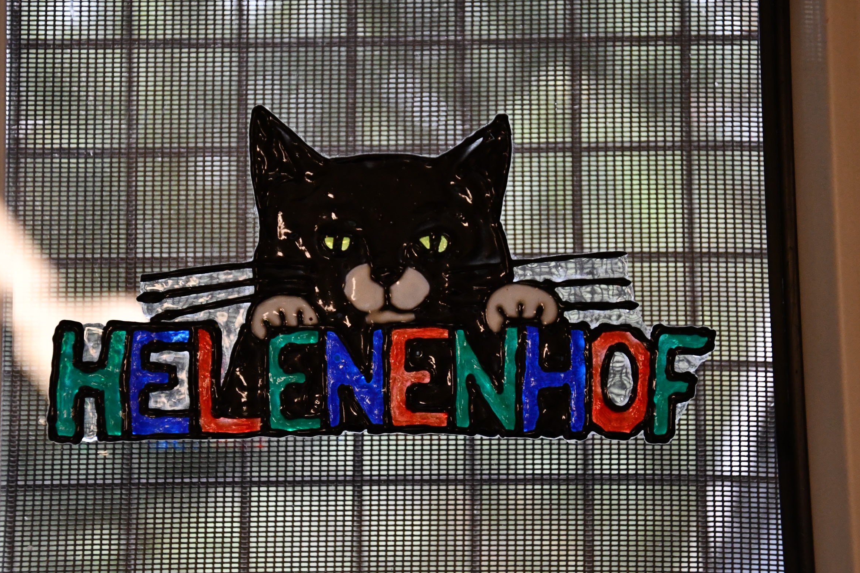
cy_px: 280
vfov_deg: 10.9
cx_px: 402
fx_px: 3010
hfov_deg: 16.3
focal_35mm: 126
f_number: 5.3
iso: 3200
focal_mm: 70
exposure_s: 1/80
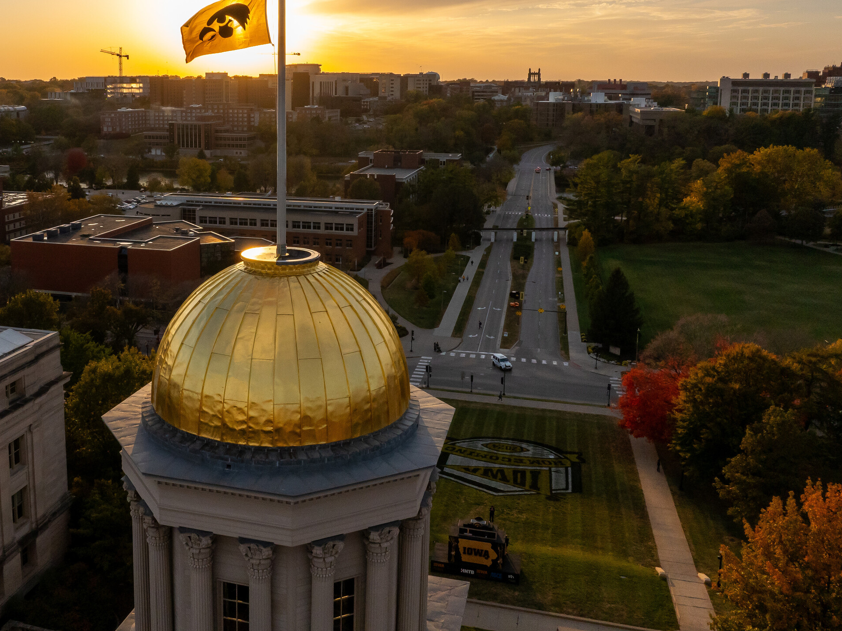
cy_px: 229
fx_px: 851
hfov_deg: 51.8
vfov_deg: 40.3
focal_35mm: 35
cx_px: 293
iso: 400
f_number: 10
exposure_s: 1/500
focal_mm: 12.29
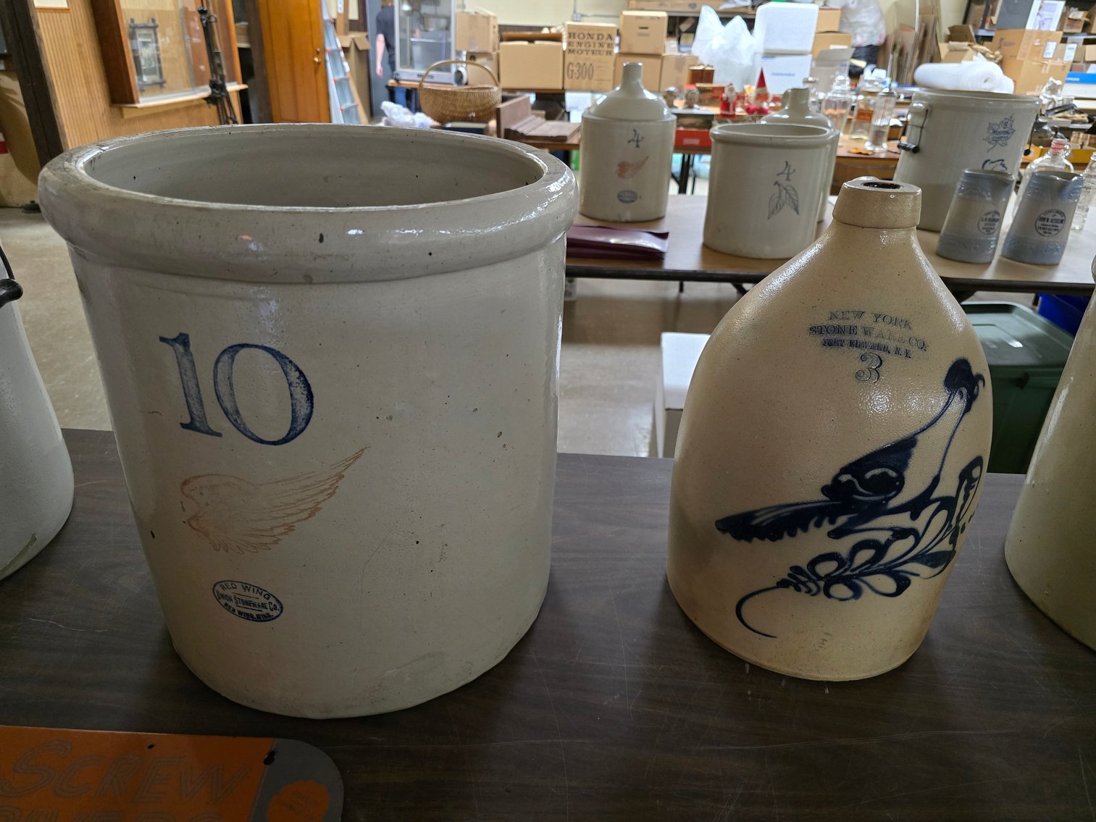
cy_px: 411
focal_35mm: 23
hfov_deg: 73.9
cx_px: 548
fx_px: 728
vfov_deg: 58.9
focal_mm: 6.3
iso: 1000
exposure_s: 1/60
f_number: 1.7
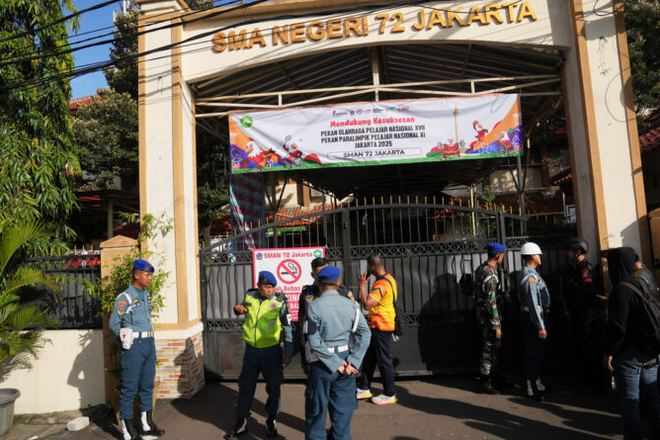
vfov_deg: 51.3
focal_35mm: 25
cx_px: 326
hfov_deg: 71.5
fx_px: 458
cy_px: 212
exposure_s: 1/1600
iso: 320
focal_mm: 24
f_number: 6.3
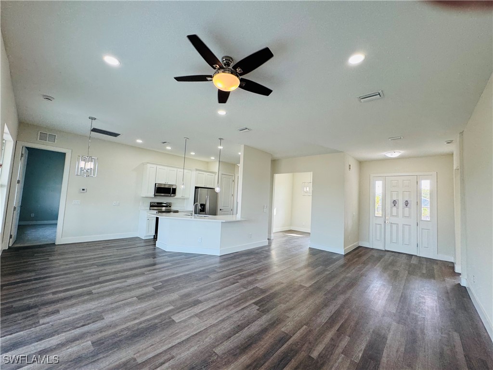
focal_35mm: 14
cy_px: 185
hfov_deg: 102.1
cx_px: 246
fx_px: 199
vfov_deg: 85.7
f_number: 2.2
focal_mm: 2.22
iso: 80
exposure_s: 1/120
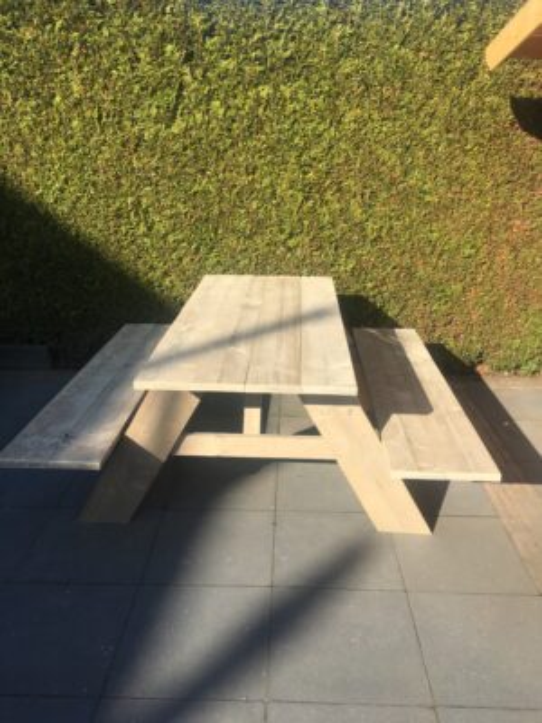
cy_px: 362
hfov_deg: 48.2
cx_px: 271
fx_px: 605
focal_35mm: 29
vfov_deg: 61.7
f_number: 2.2
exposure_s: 1/1131
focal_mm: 4.15
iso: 25
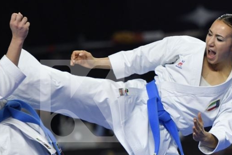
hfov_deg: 3.4
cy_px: 101
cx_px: 236
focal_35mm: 614
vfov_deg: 2.2
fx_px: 3957
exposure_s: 1/800
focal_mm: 175
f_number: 2.8
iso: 800
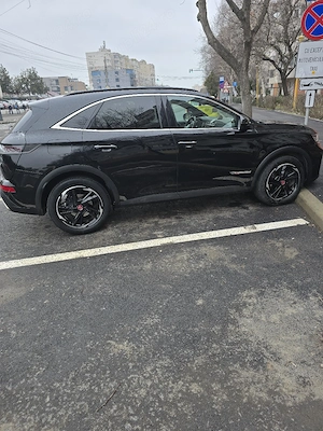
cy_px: 216
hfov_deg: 58.9
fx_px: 286
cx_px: 162
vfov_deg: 73.9
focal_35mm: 23
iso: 32
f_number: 1.7
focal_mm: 6.3
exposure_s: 1/182
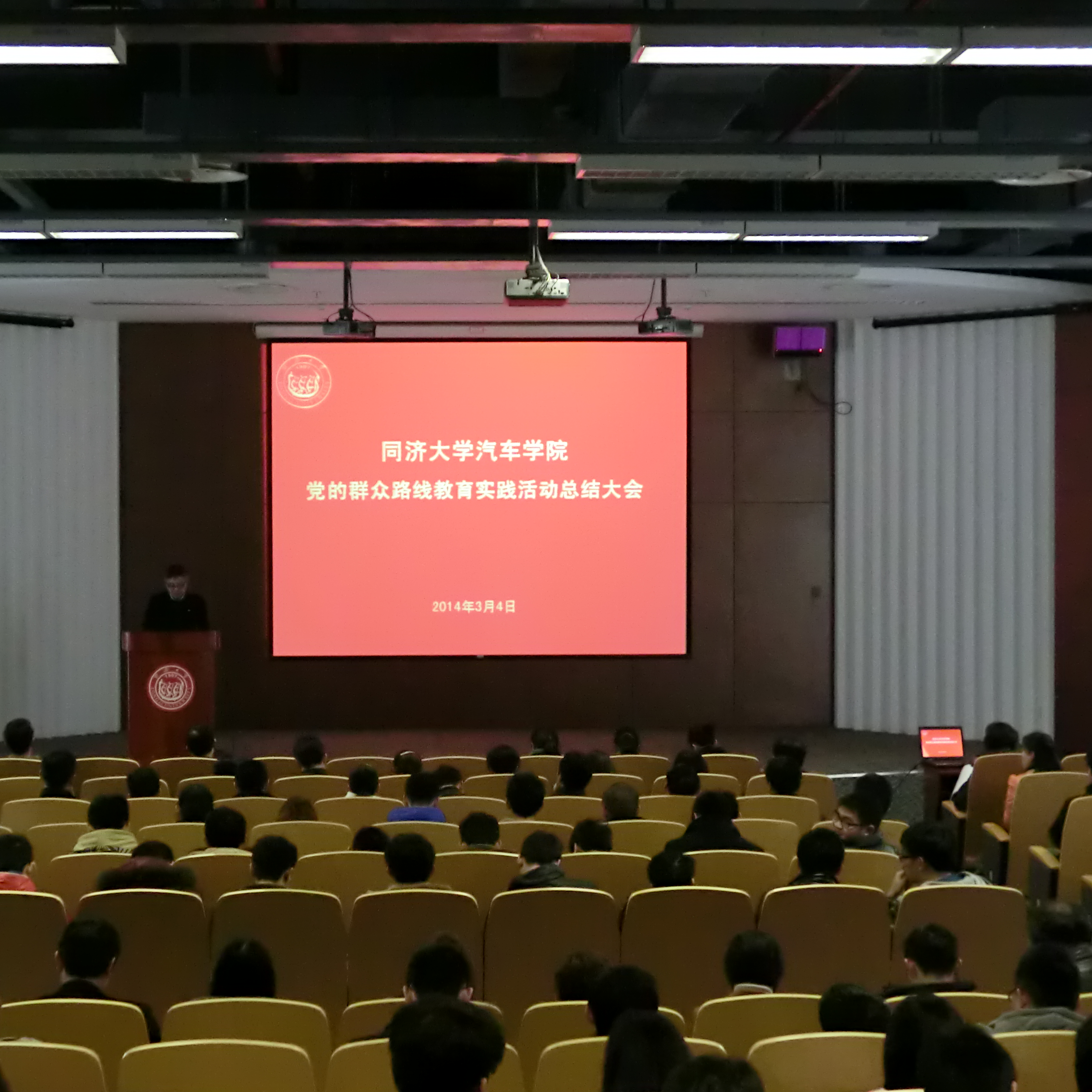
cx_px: 429
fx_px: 2427
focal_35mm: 68
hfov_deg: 25.3
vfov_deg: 25.4
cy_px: 551
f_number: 4.5
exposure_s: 1/25
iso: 800
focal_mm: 10.04
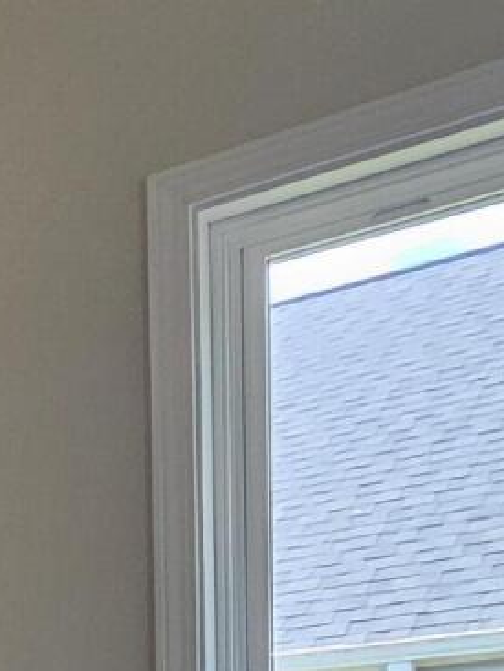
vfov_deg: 22.9
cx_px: -464
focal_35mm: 71
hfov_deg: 16.5
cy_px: 968
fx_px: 1377
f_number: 2.2
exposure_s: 1/60
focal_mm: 2.2
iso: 125
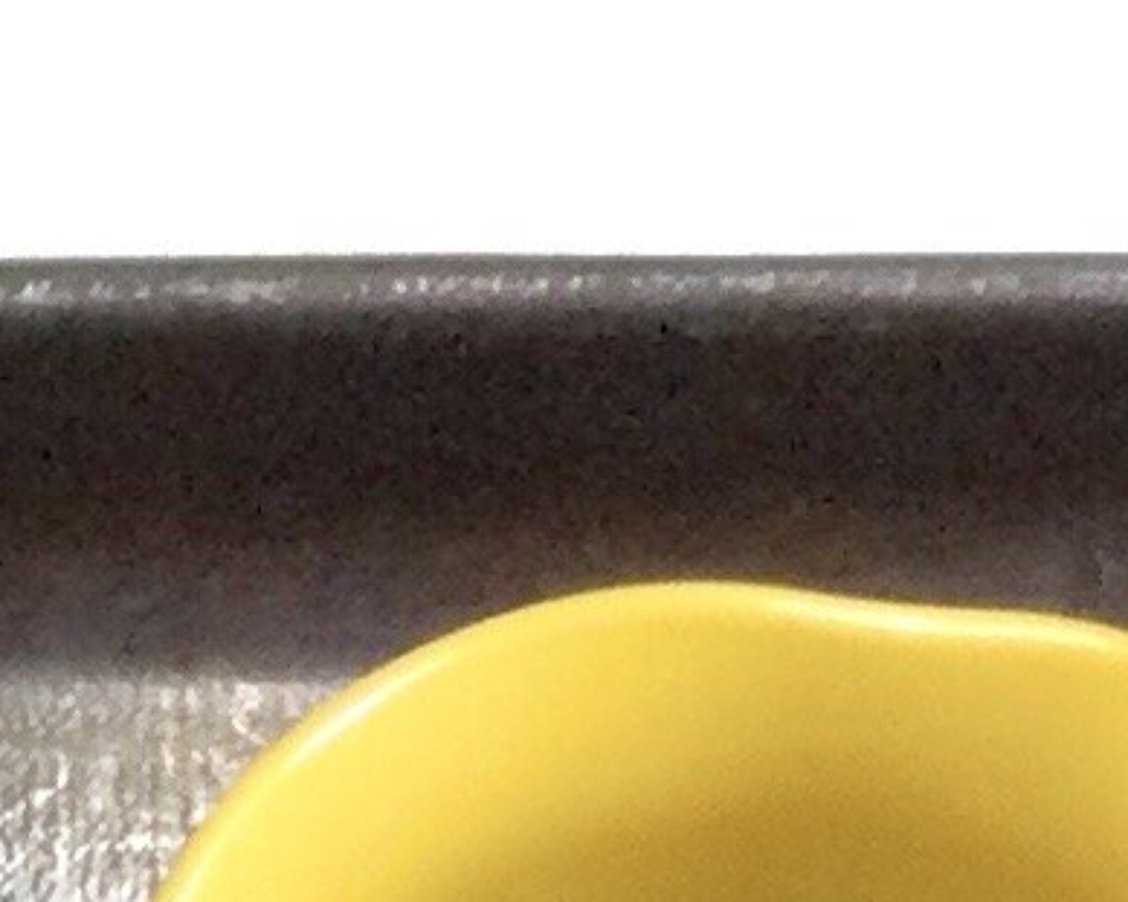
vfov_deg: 5.7
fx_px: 8478
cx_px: -2302
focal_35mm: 254
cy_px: 2700
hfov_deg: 6.8
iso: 64
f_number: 2.4
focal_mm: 3.3
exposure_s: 1/30
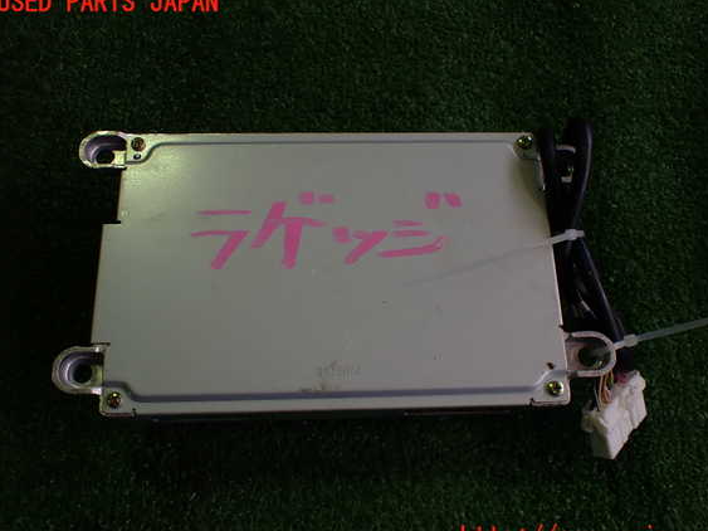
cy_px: 271
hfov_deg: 56.8
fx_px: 654
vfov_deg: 44.1
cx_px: 367
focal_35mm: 32
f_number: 2.3
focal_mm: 5.4
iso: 125
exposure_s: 1/125
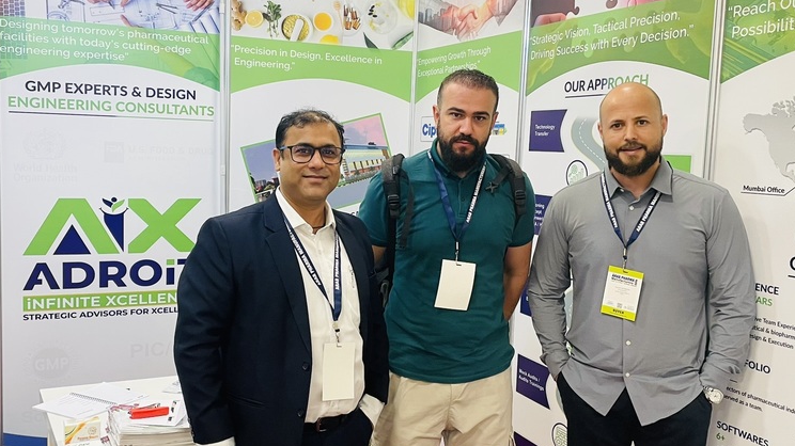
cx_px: 338
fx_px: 822
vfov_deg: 30.4
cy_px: 238
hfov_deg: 51.4
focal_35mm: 39
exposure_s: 1/50
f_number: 1.6
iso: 80
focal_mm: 4.2
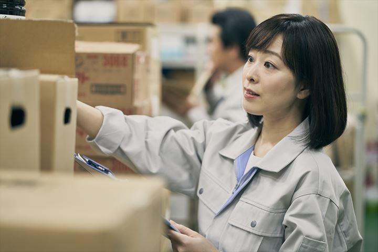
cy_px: 126
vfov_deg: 16.1
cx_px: 189
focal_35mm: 85
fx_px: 892
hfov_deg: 23.9
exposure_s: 1/200
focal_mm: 85
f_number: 2.2
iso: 800
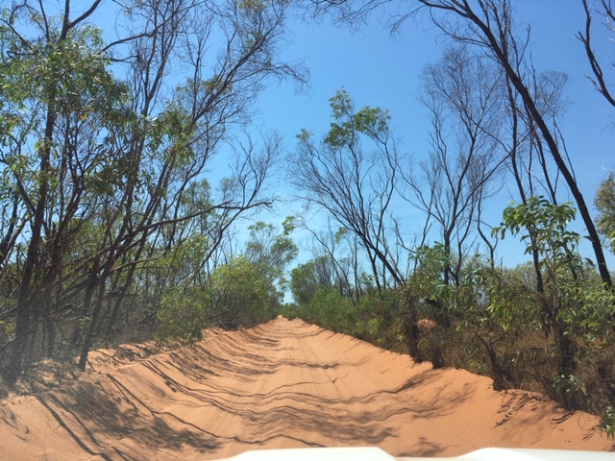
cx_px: 308
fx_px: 515
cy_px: 230
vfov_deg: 48.2
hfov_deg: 61.7
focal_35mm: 29
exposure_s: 1/1350
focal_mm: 4.15
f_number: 2.2
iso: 25
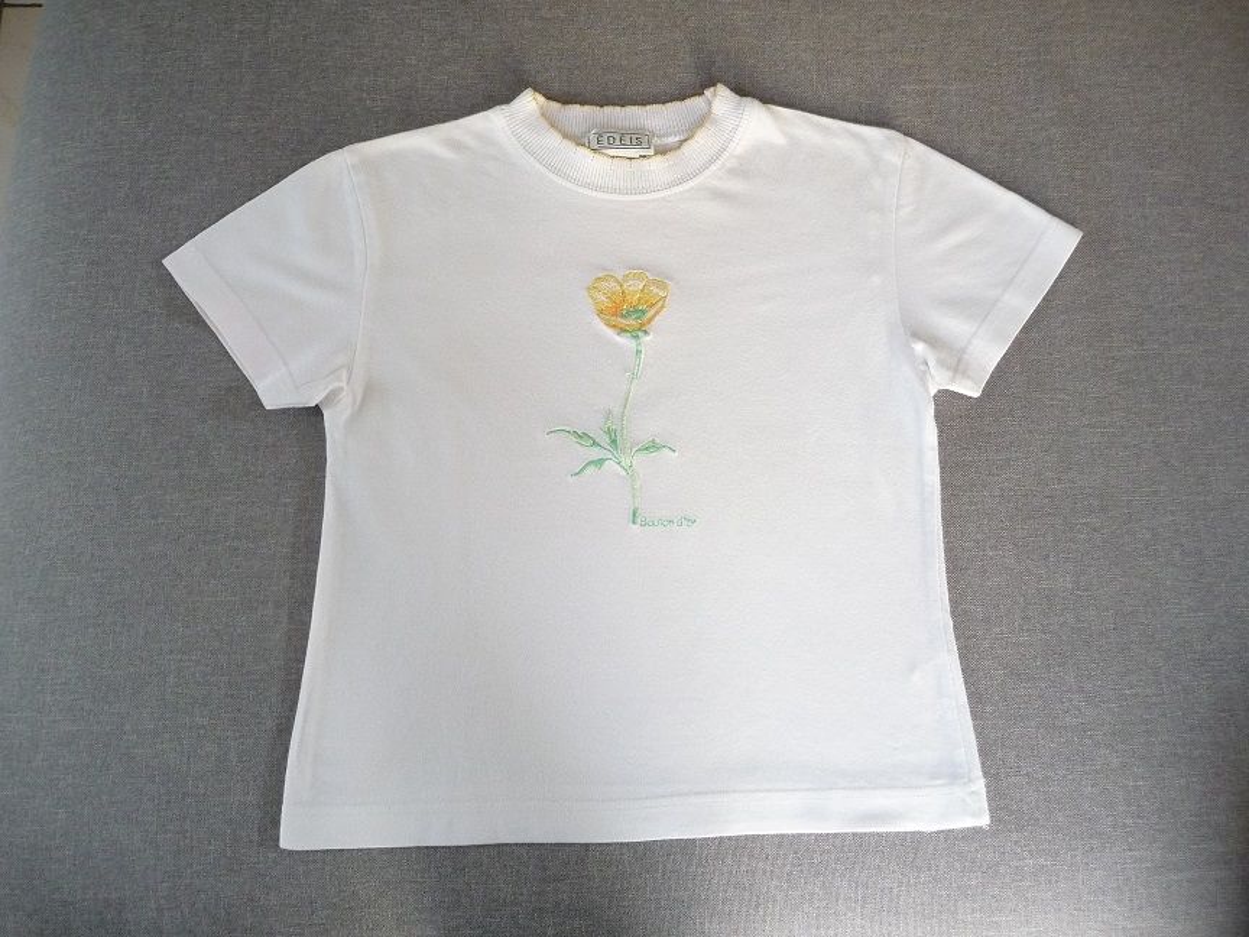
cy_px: 468
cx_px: 624
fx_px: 1010
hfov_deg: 63.4
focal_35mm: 28
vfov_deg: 49.7
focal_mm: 4.7
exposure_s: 1/30
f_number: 3.3
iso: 400
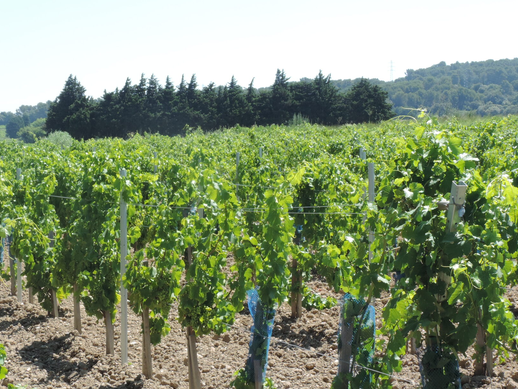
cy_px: 227
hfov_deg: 24.6
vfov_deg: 18.6
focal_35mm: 79
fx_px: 1182
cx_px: 162
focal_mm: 8.9
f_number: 6.4
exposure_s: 1/125
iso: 80
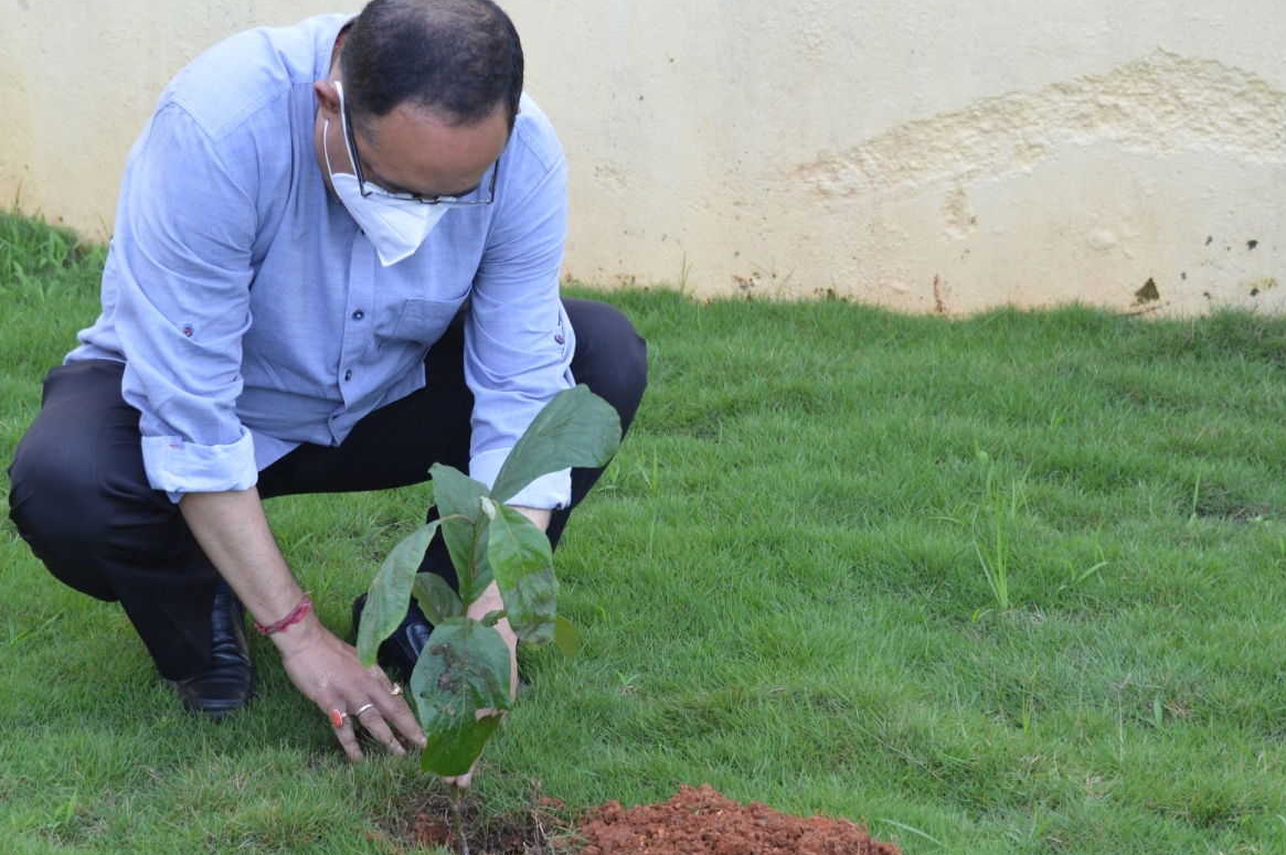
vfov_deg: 11.2
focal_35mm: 122
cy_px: 456
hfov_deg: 16.8
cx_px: 431
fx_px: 4355
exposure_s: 1/125
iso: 400
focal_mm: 56
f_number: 5.6
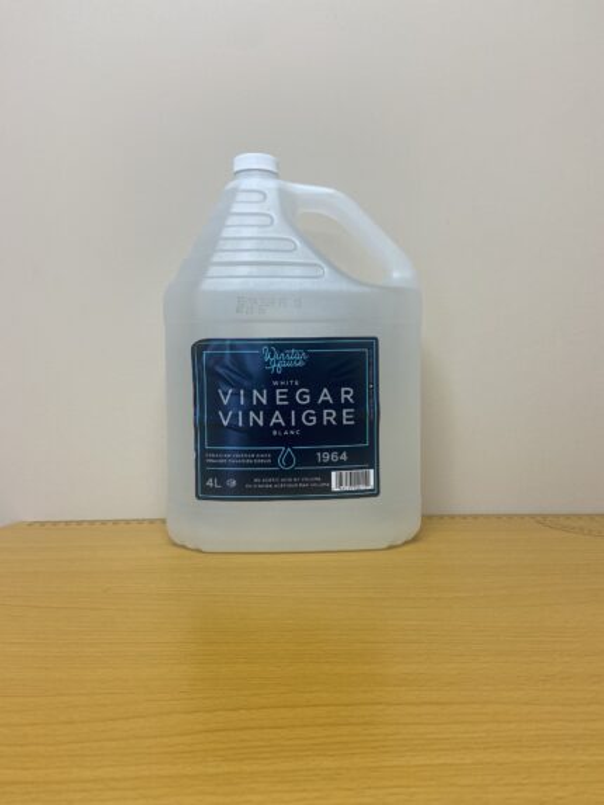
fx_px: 605
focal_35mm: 26
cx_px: 302
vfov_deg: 67.3
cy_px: 402
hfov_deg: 53.1
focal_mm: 4.25
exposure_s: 1/120
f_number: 1.8
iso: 100
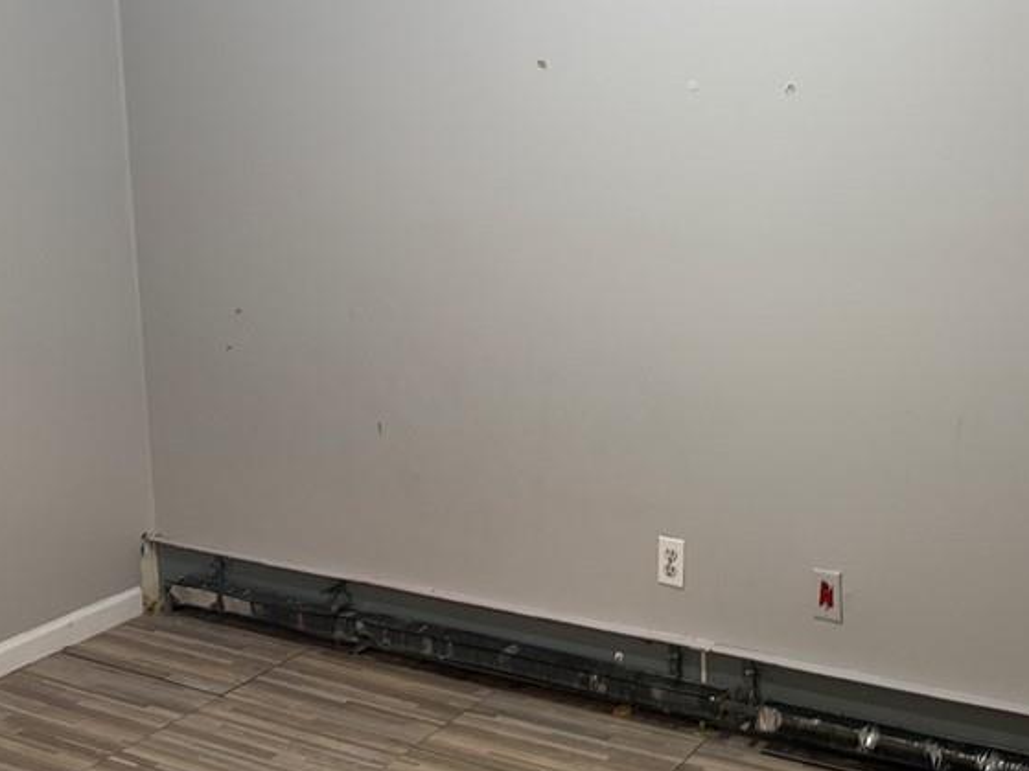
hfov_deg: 41.2
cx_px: 817
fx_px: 1308
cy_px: 219
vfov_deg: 32.4
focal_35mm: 44
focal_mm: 6.76
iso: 160
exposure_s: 1/60
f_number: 1.78
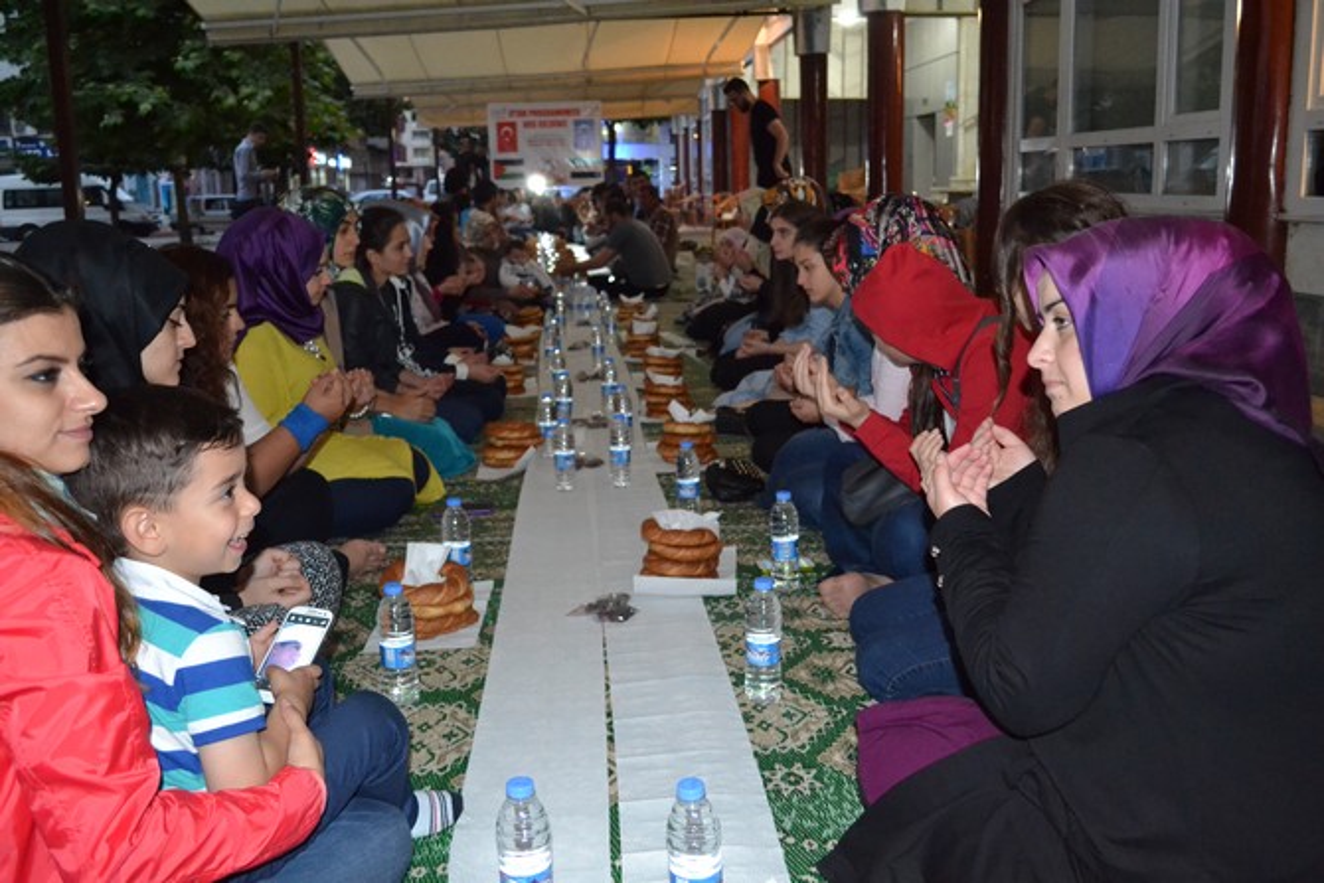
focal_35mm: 30
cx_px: 662
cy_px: 442
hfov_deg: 61.9
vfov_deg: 43.6
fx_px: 1104
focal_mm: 20
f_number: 3.8
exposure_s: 1/60
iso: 3200
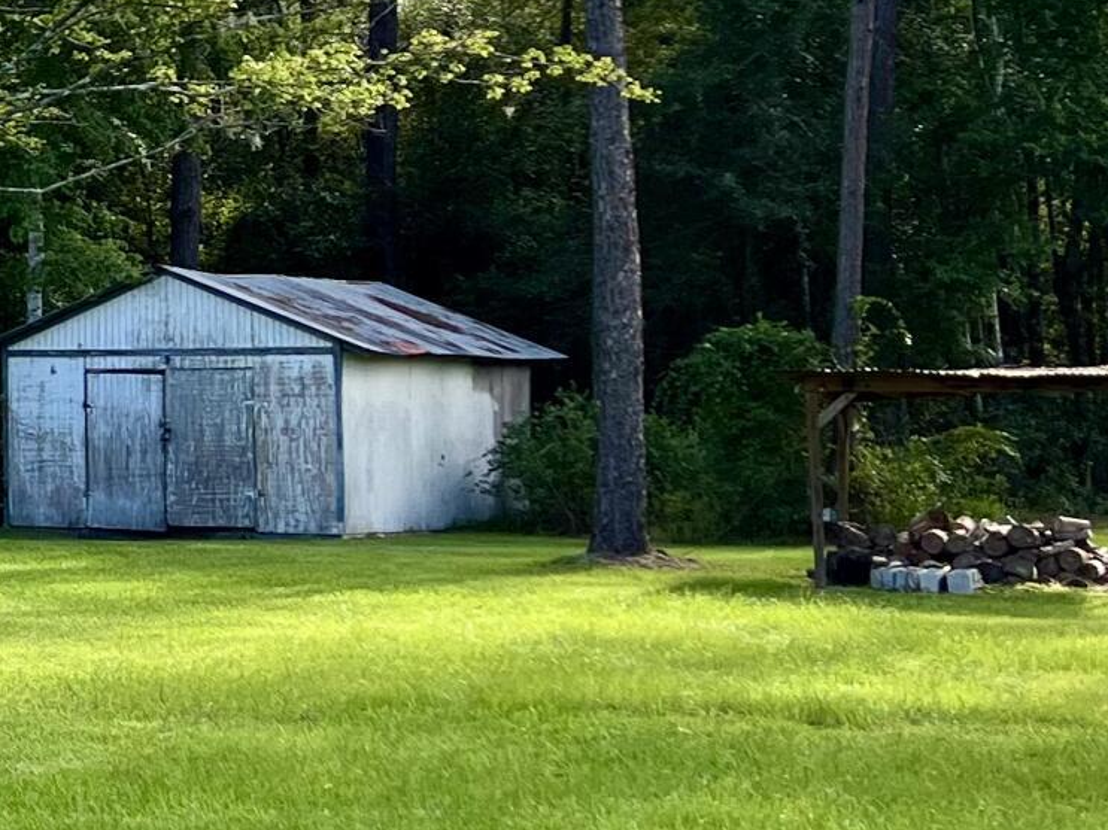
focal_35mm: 105
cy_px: 112
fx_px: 3360
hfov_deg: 16.8
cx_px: -591
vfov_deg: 14.0
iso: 50
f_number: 1.5
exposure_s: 1/982
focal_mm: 5.7
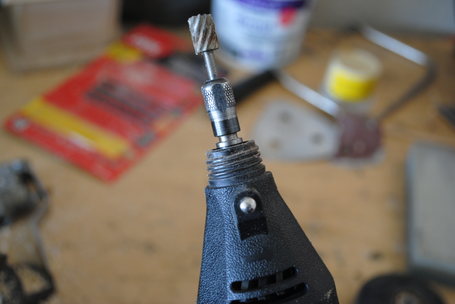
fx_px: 607
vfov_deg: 28.2
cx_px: 228
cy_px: 152
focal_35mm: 48
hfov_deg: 41.1
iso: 400
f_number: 4.8
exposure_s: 1/40
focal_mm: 32
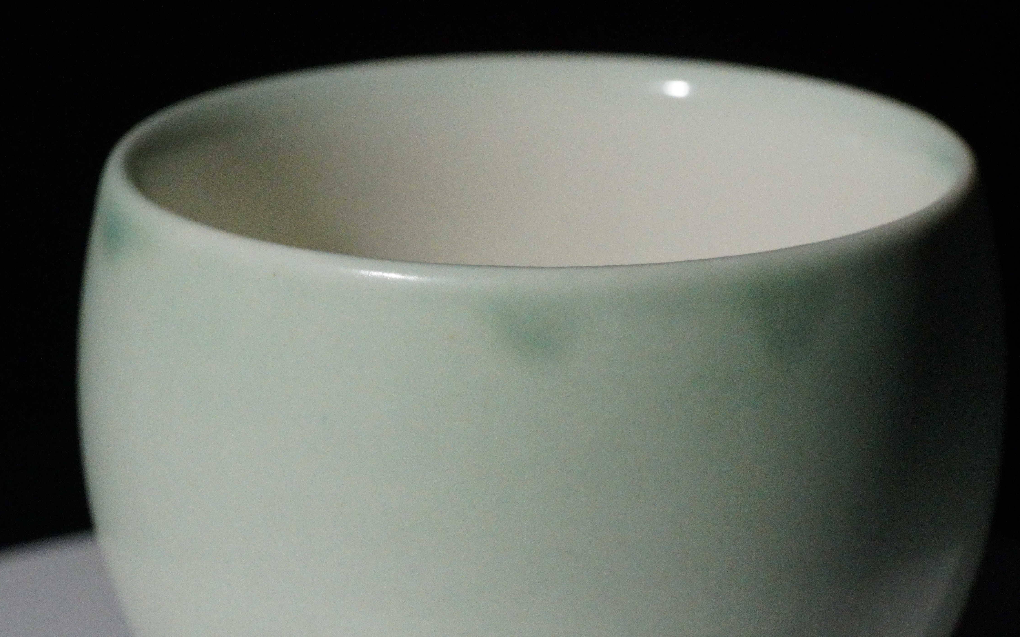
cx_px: 462
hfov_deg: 13.0
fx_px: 4475
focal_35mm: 161
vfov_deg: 8.1
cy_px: 423
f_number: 11
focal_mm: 89
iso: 10000
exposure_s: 1/2000
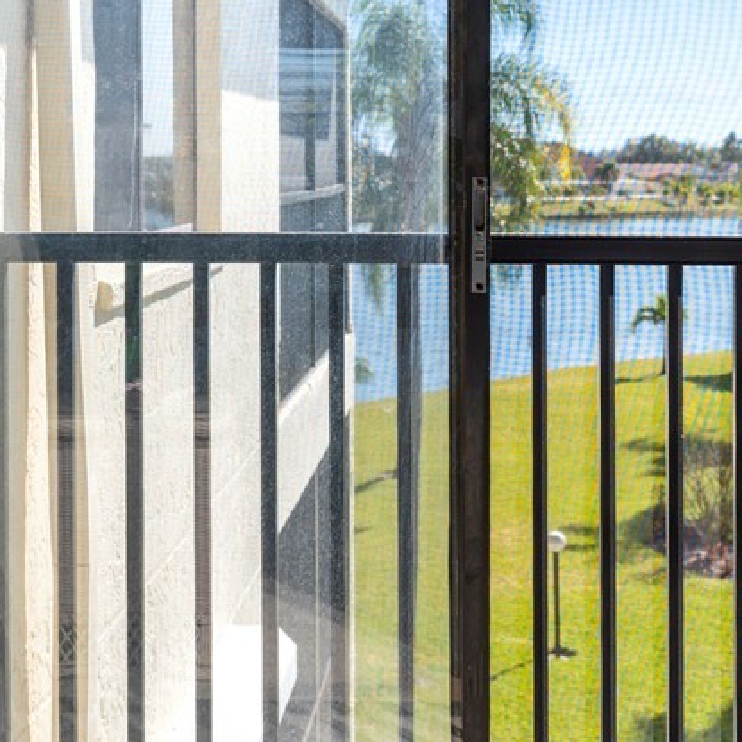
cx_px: 526
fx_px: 1482
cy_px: 147
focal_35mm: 61
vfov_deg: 27.5
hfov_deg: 27.8
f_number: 4
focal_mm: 27.5
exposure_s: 1/100
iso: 100
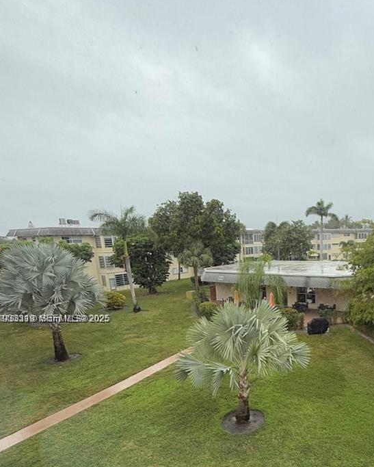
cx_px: 291
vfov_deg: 67.9
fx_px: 332
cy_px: 319
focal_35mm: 24
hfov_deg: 55.3
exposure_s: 1/315
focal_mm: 2.22
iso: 50
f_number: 2.2
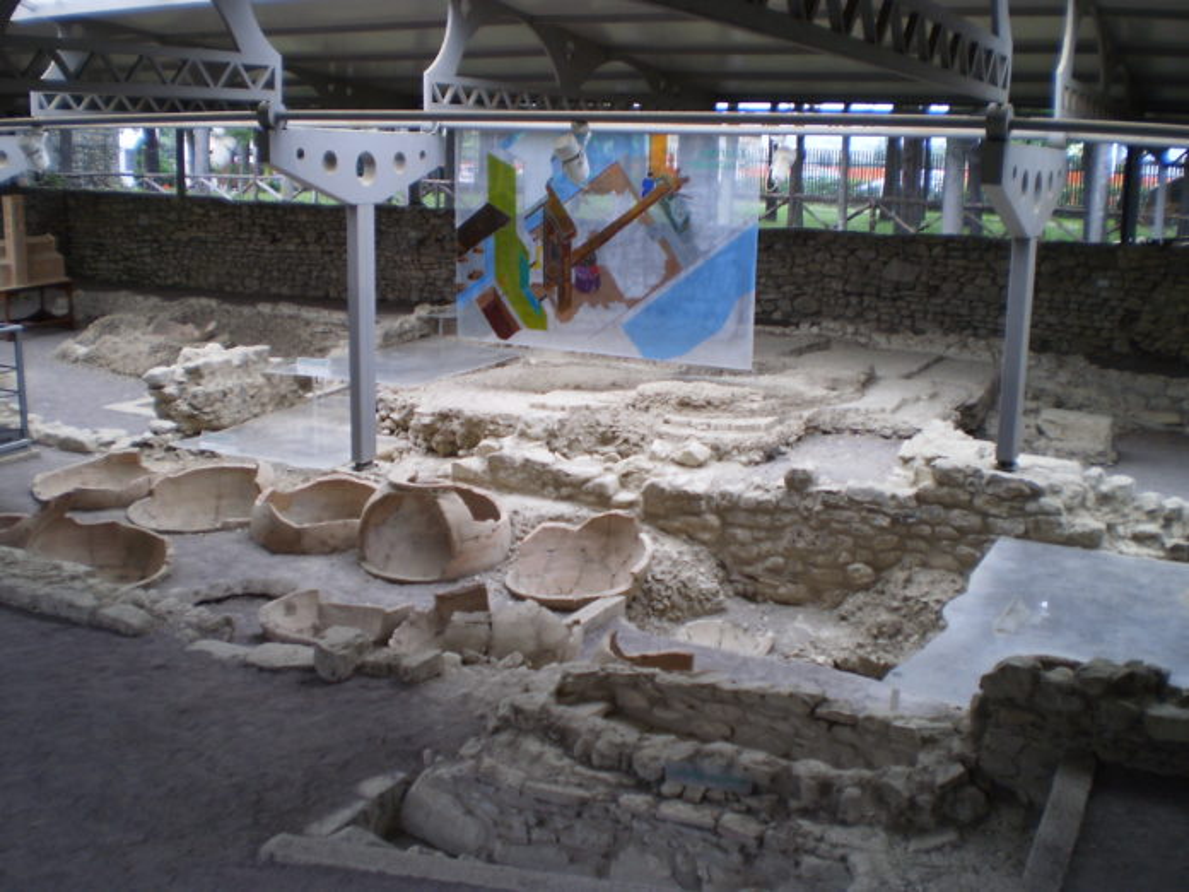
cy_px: 446
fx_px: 1237
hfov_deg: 51.4
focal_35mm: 36
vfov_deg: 39.7
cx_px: 594
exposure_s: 1/30
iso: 80
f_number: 3.1
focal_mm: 6.3
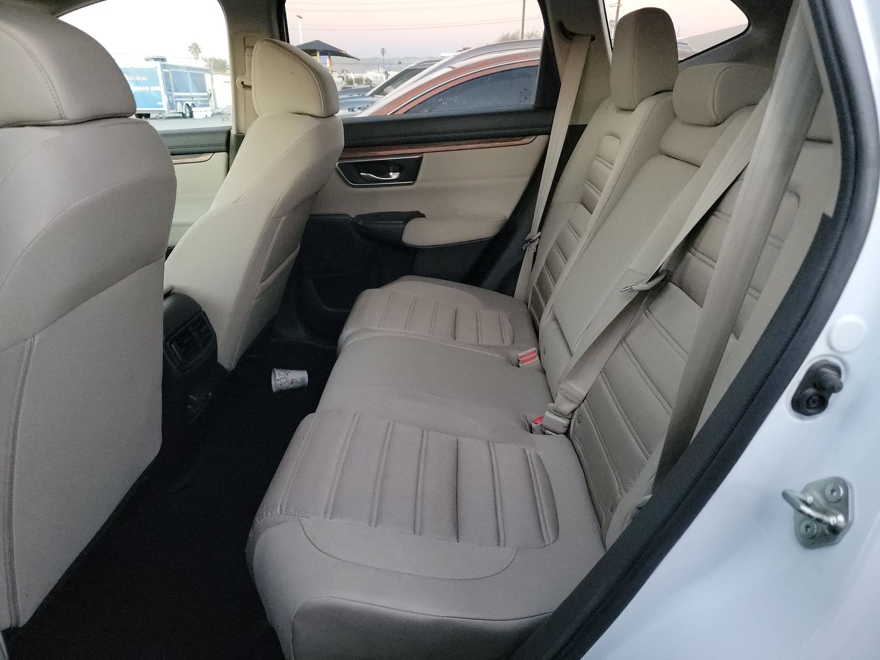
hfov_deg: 71.6
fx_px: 610
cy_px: 330
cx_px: 440
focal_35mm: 24
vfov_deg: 56.8
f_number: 1.8
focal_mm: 6.7
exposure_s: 1/59
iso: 3187
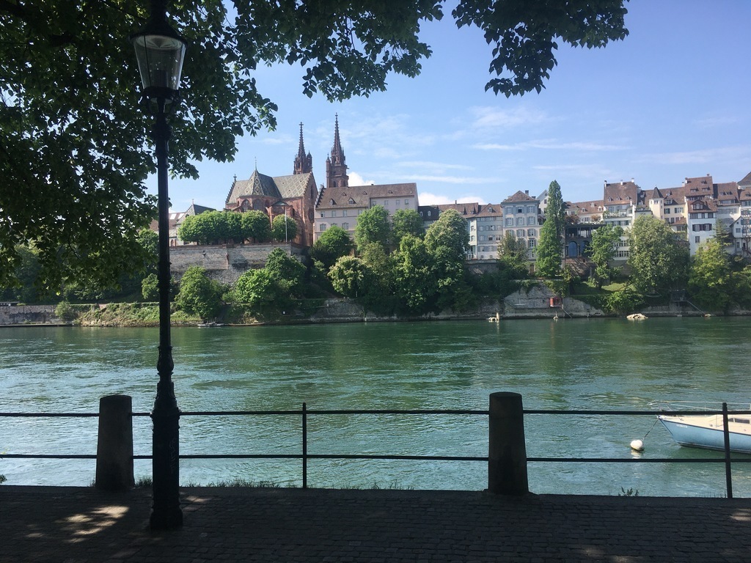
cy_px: 282
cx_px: 376
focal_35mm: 29
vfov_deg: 48.2
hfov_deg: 61.7
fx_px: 629
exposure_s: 1/1304
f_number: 2.2
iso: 25
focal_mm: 4.15
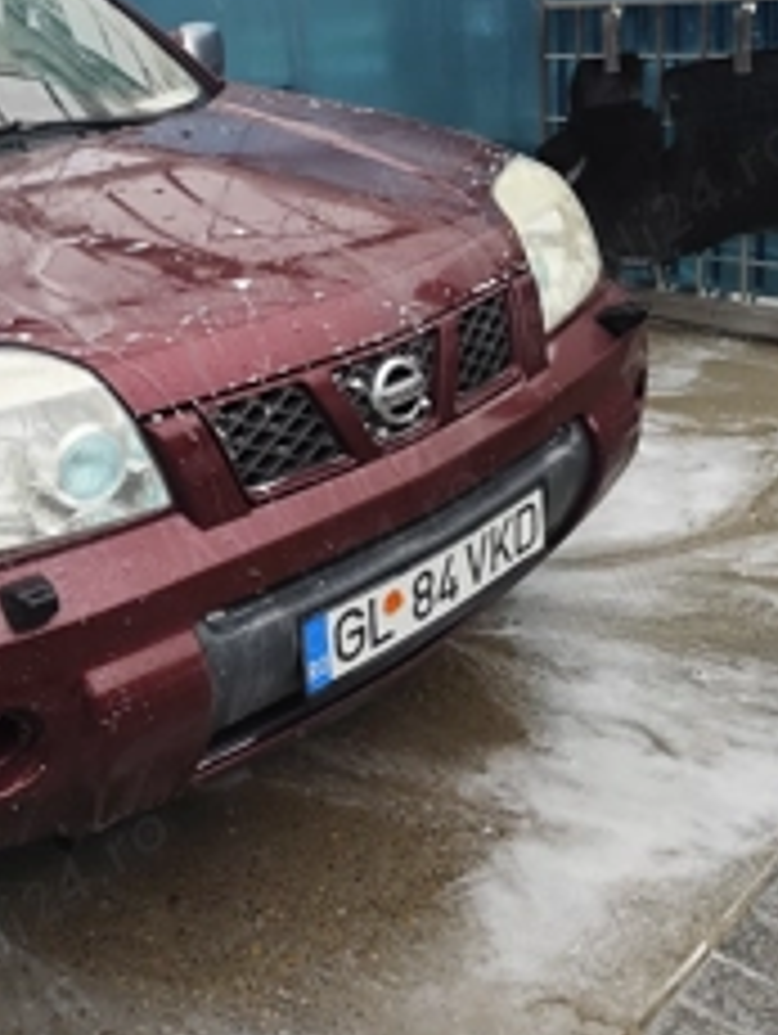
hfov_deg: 35.1
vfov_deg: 45.7
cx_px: 180
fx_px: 1196
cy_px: 306
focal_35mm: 40
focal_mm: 6.14
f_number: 1.65
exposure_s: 1/208
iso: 50
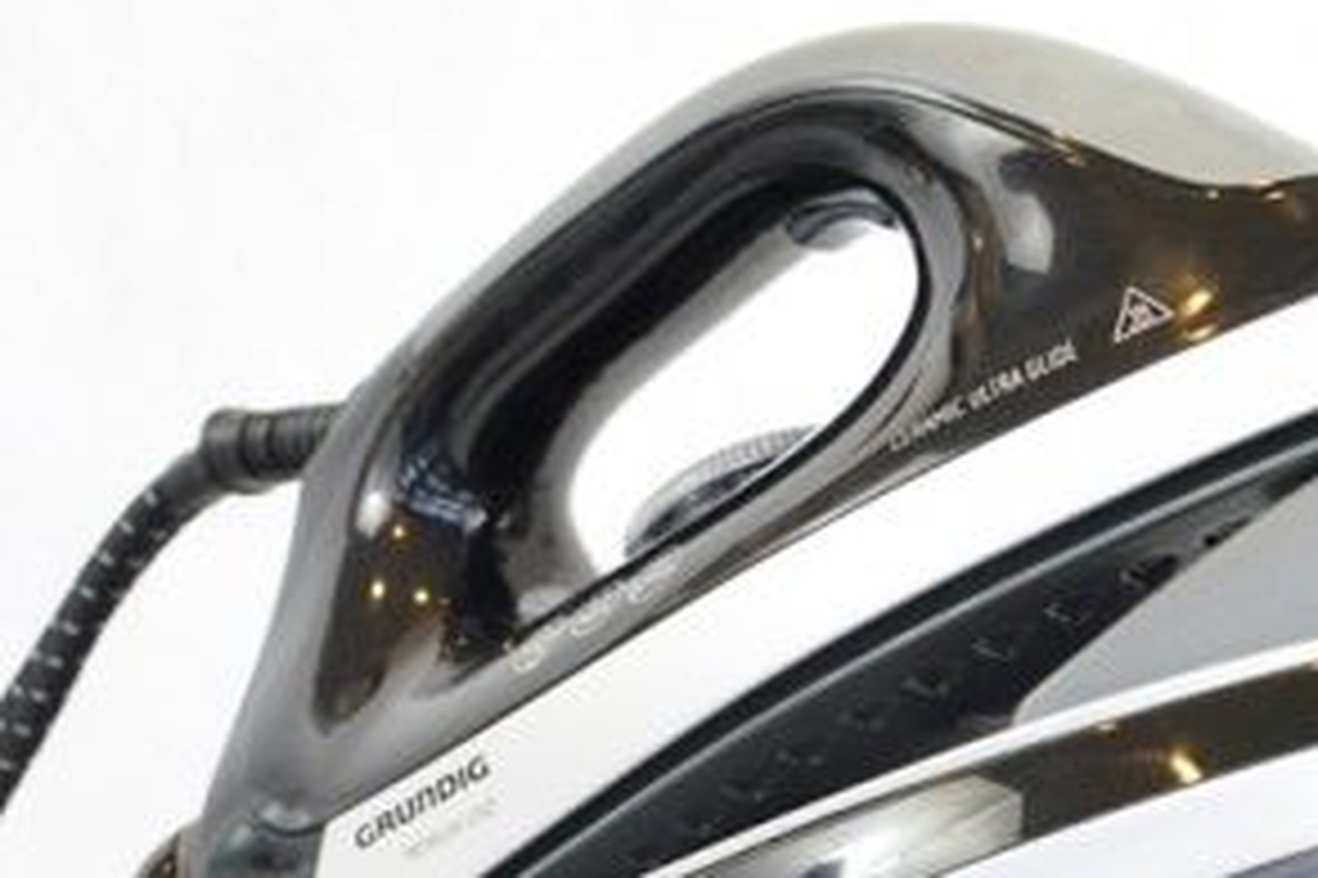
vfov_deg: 13.5
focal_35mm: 98
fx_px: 3597
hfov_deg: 20.5
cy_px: 1103
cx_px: 1080
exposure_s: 1/160
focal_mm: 25
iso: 1600
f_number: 5
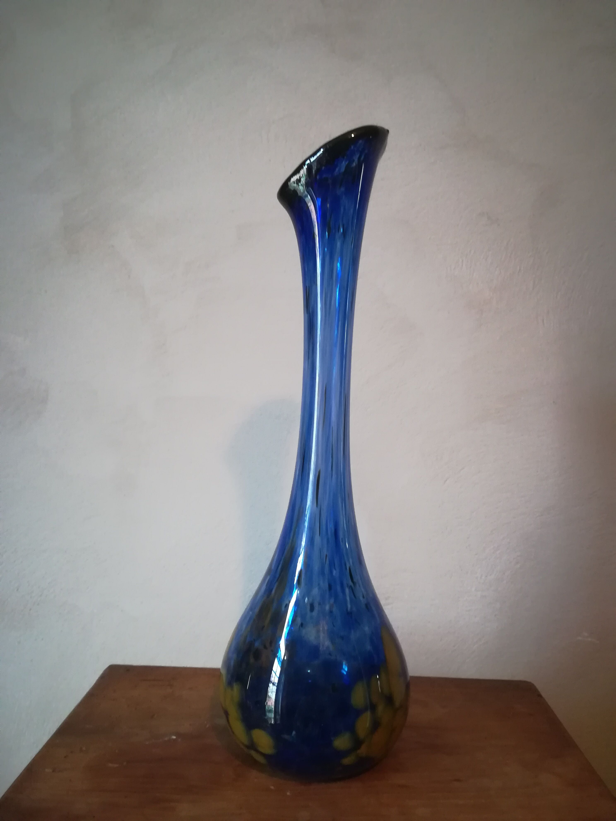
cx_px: 308
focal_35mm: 26
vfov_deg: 67.3
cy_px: 410
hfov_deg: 53.1
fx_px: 617
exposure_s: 1/14.3
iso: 640
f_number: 2.2
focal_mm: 3.83
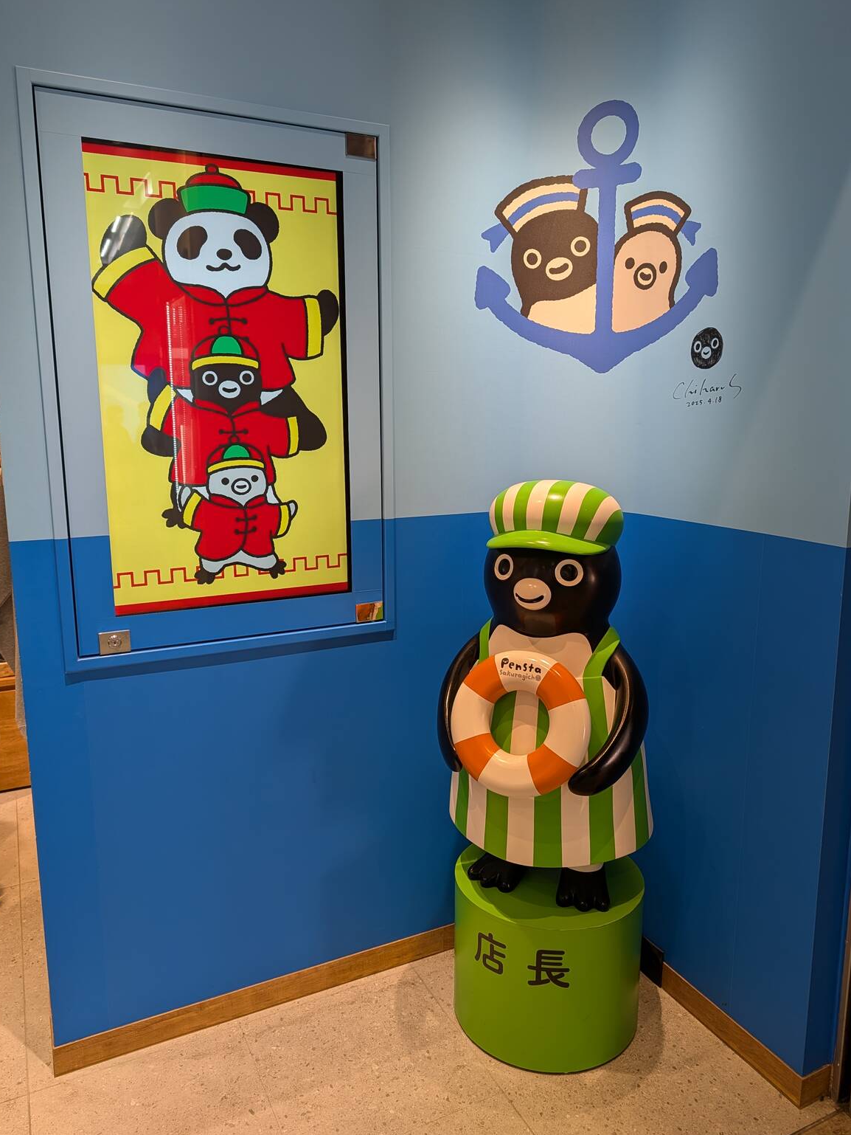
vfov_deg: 69.4
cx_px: 434
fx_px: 819
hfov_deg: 54.9
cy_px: 565
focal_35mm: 25
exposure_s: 1/50
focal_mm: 6.9
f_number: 1.68
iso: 33
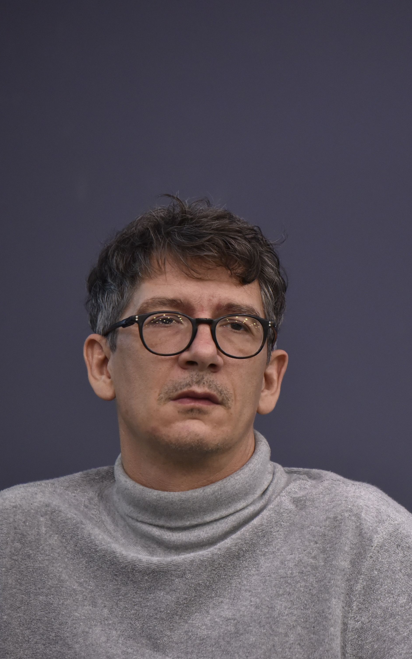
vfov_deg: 6.9
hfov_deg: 4.3
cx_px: 368
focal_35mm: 306
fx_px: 5499
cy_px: 330
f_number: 3.5
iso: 2000
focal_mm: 200
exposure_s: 1/100
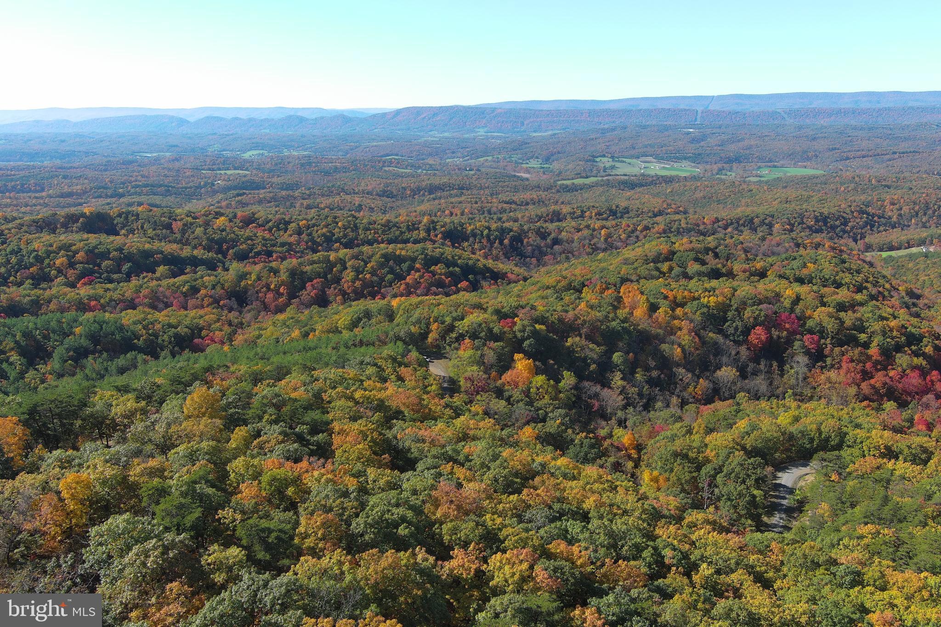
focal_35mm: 29
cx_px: 470
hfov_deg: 63.7
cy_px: 314
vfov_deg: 45.0
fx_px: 758
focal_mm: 10.57
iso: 100
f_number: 2.8
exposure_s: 1/567
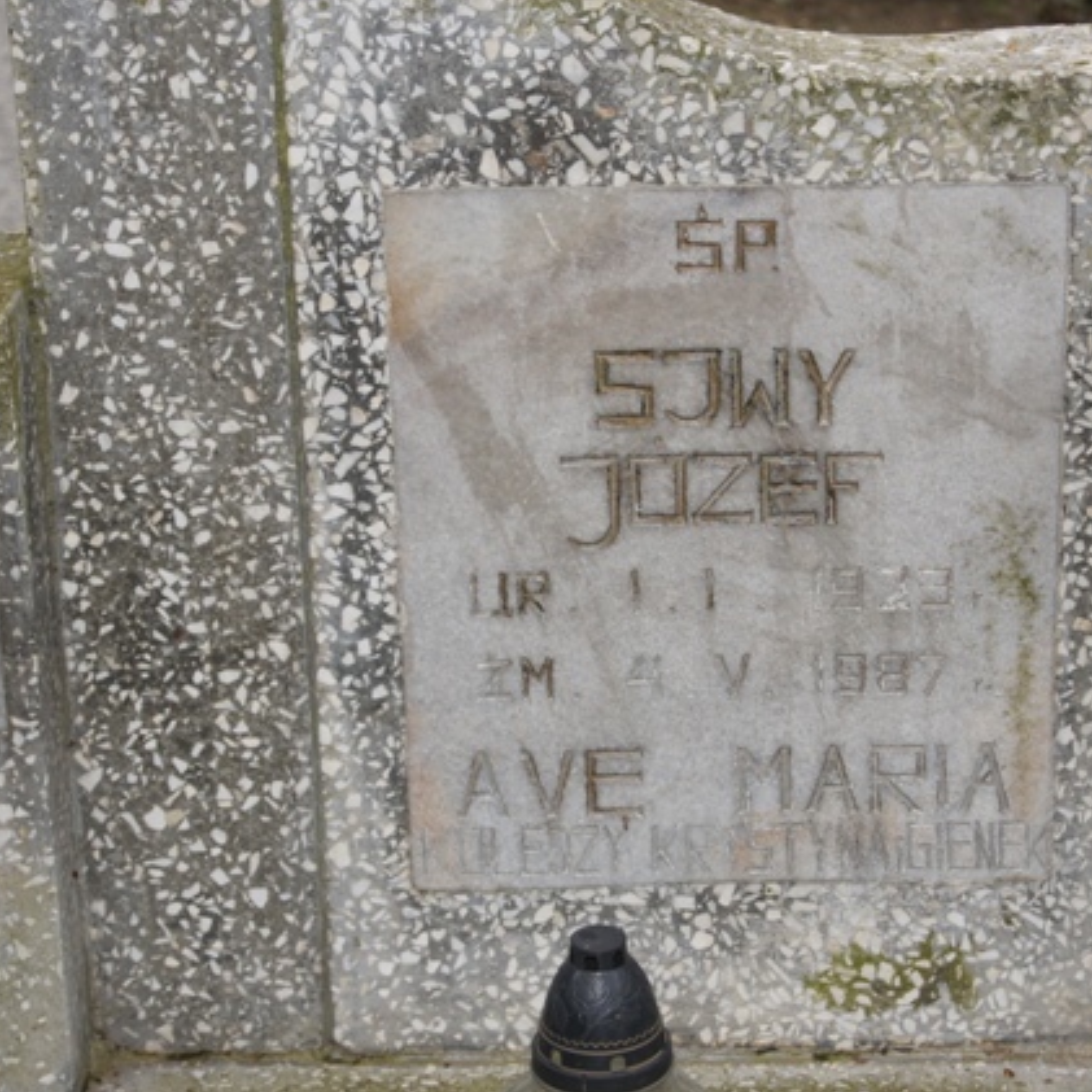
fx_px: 3806
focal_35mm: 107
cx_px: 672
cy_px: 550
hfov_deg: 16.3
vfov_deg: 16.3
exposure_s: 1/125
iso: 320
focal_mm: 55
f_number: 5.6
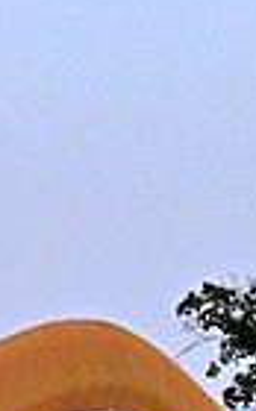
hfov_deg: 2.1
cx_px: -550
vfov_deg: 3.4
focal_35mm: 604
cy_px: 969
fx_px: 6770
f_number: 8
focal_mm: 69
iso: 500
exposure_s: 1/320
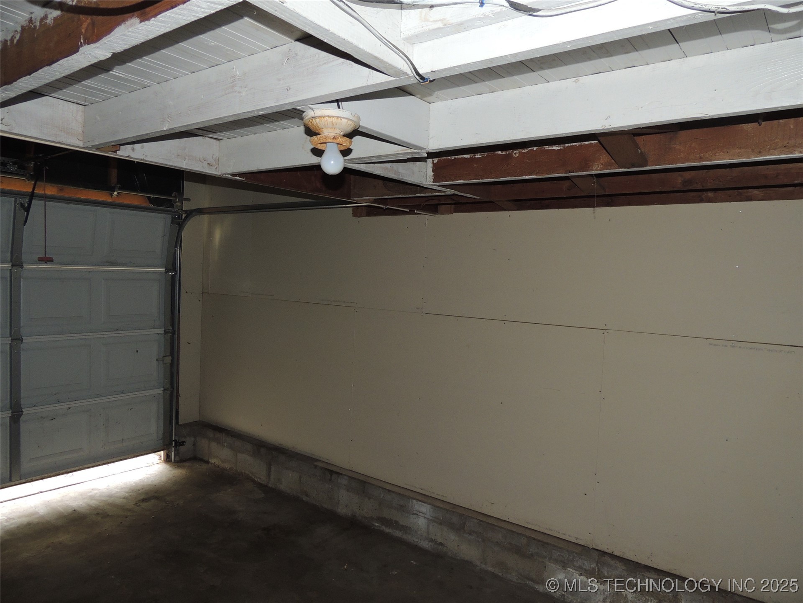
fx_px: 557
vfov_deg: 56.8
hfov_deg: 71.6
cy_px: 302
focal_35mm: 24
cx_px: 402
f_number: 3
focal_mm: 4.3
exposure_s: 1/30
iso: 200
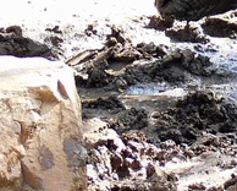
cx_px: 382
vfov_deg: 4.0
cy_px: -28
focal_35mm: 383
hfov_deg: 5.0
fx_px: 2692
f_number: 3.2
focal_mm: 15.6
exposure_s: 1/80
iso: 80
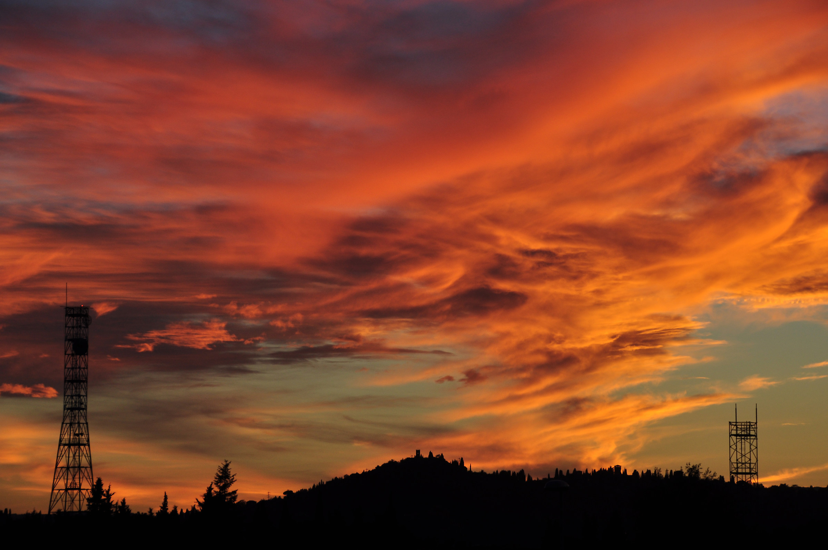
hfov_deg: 12.5
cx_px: 414
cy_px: 275
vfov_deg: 8.3
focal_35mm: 165
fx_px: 3790
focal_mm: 110
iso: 200
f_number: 9
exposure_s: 1/125
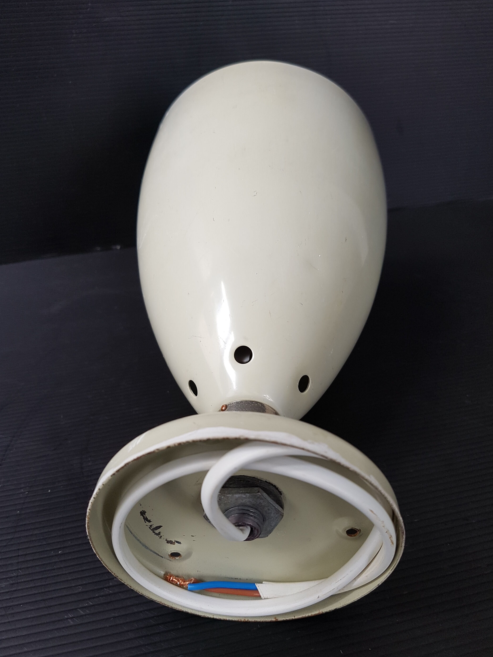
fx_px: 513
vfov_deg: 65.3
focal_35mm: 27
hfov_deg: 51.4
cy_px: 332
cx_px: 253
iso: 64
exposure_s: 1/100
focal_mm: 4.2
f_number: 1.7
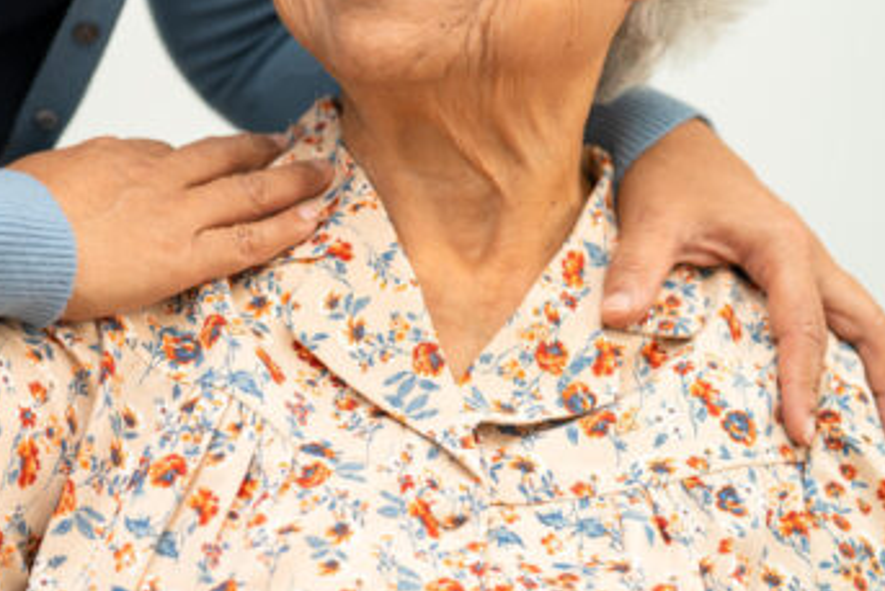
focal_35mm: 91
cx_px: 234
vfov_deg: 15.0
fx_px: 2238
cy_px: 141
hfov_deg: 22.2
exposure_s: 1/60
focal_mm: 50
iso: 100
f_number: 2.2
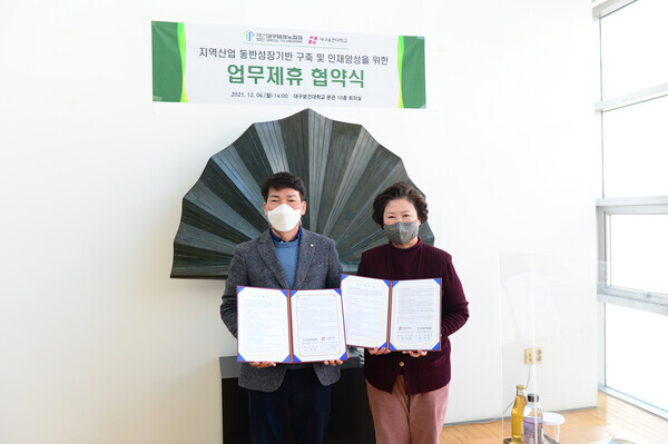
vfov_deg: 42.3
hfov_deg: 60.3
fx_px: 575
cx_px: 334
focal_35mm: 31
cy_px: 222
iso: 500
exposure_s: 1/125
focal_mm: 31
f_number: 5
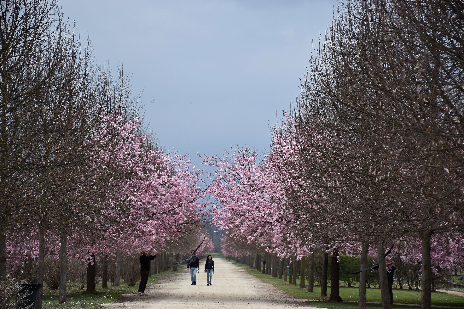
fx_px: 1740
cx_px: 232
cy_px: 154
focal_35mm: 135
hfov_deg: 15.2
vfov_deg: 10.2
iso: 220
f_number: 5.6
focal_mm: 90
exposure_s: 1/500
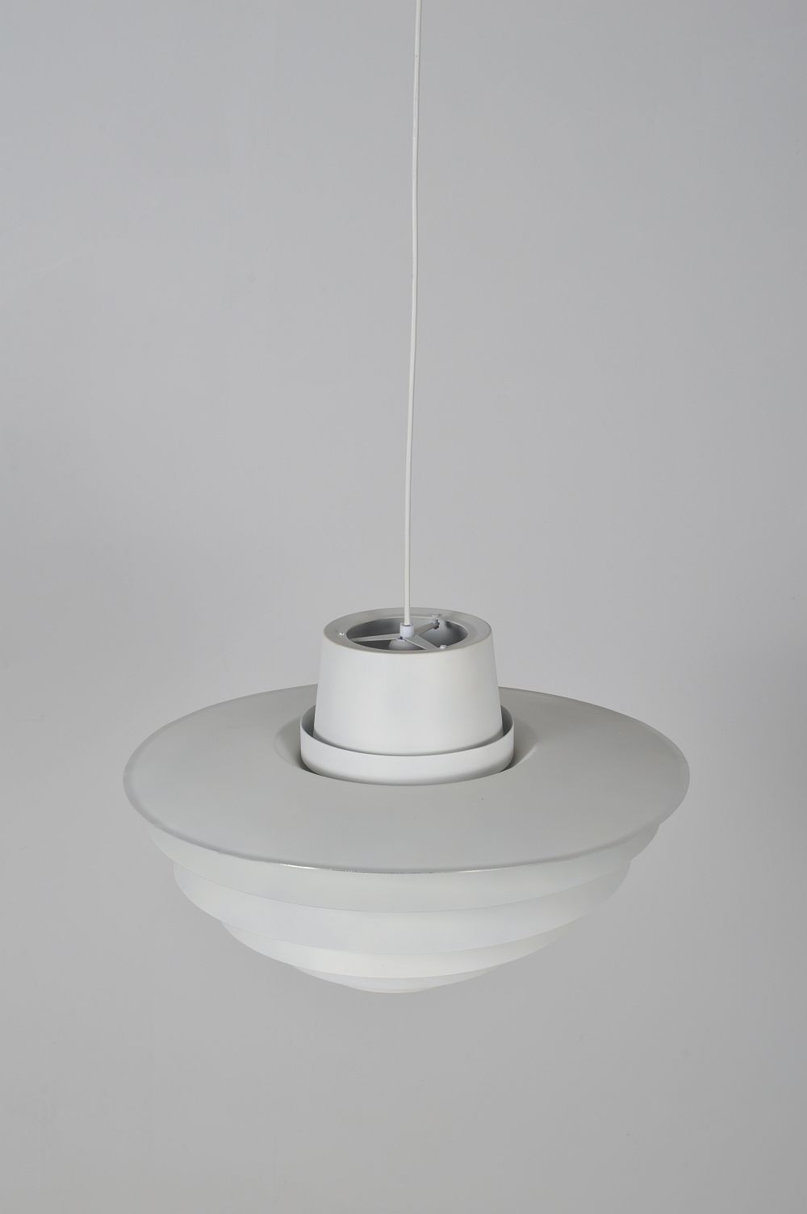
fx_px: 2122
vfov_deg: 31.9
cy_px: 607
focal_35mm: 63
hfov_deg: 21.5
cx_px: 404
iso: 100
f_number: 22
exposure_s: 1/125
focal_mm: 42
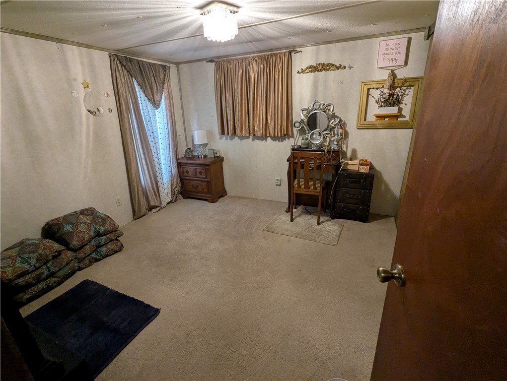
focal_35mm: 16
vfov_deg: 78.2
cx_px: 254
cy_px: 190
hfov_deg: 94.4
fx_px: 235
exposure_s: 1/30
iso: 205
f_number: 2.2
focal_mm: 2.35
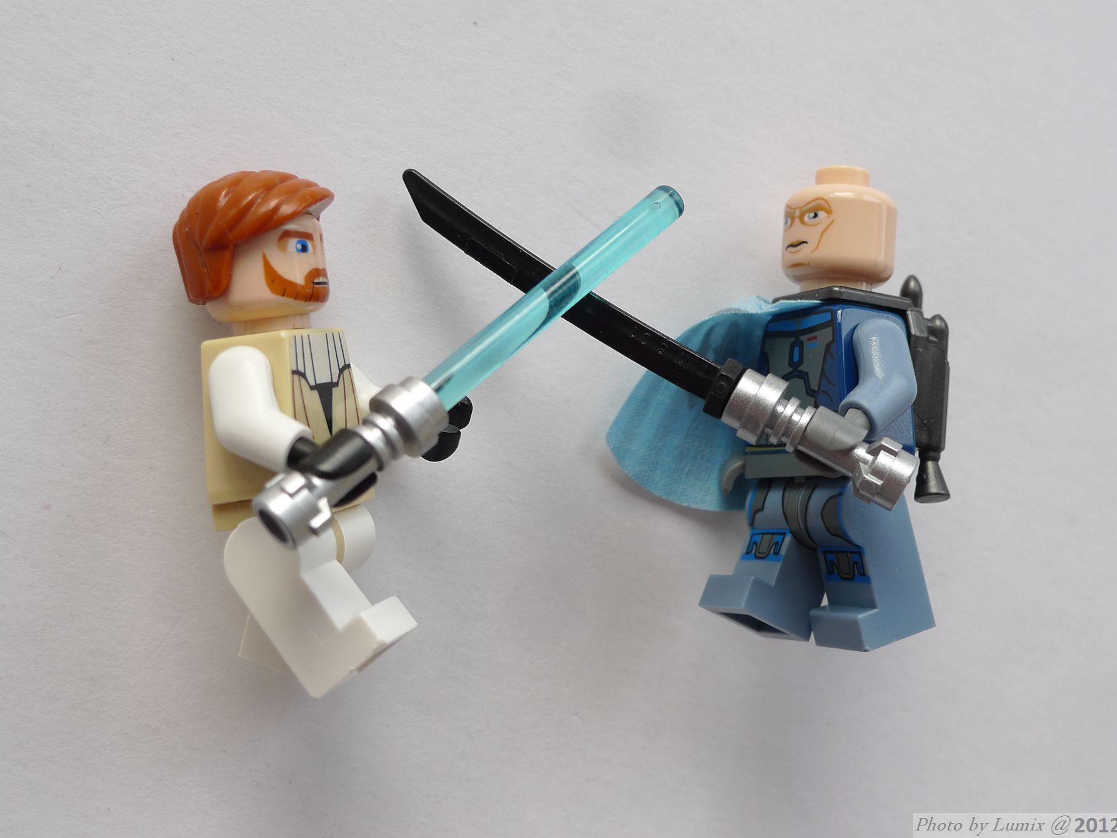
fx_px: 1581
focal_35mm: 49
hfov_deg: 38.9
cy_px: 411
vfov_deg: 29.7
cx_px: 554
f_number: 3.5
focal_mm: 10.2
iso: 80
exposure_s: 1/40
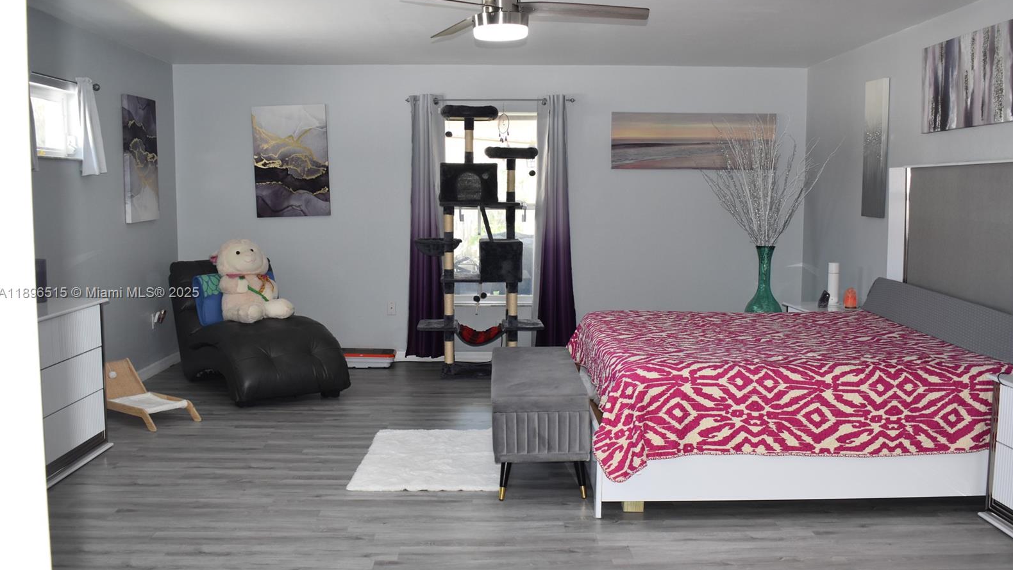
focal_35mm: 35
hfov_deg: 56.6
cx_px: 507
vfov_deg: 33.7
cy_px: 294
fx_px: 940
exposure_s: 1/80
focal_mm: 22
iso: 800
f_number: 4.5
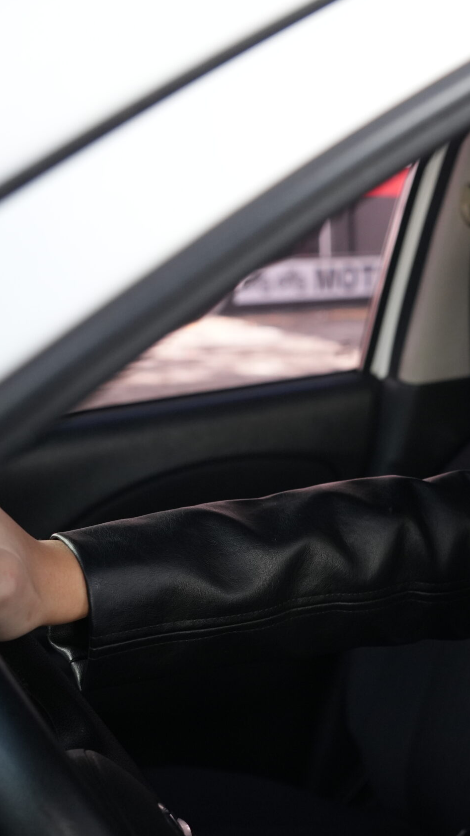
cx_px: 619
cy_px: 418
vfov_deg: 35.1
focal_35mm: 60
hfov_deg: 18.7
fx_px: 1320
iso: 800
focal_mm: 24.9
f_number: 3.5
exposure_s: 1/125
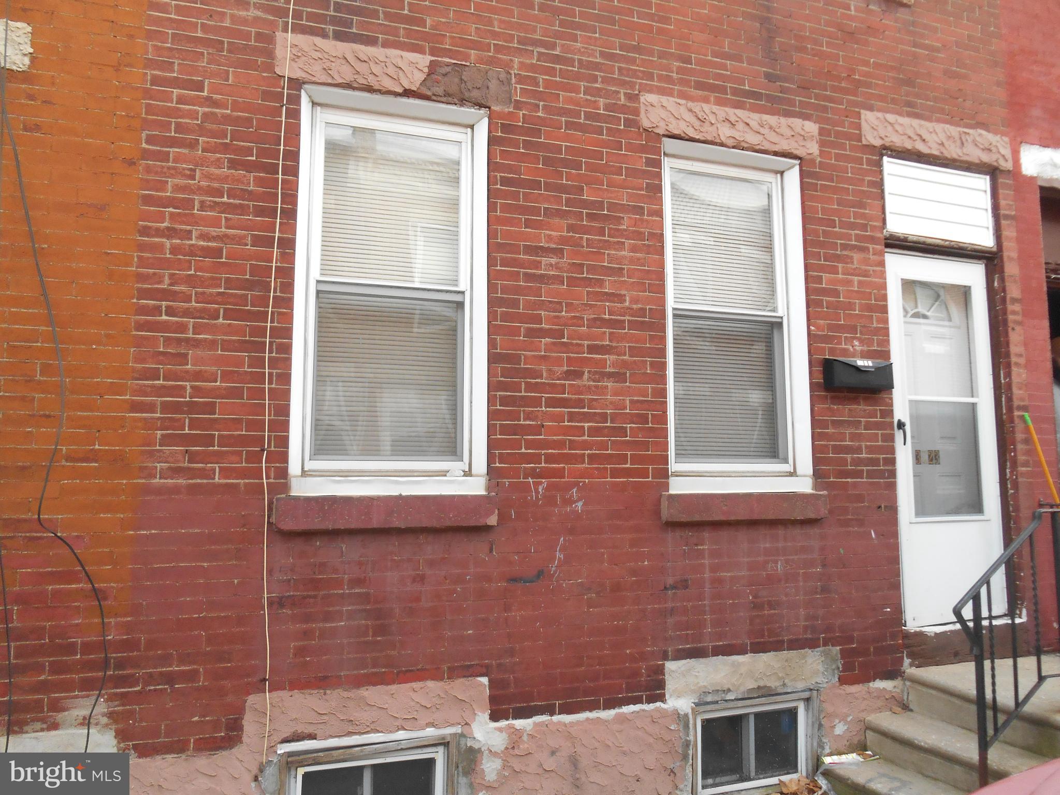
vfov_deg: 53.1
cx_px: 530
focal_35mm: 26
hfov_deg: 67.3
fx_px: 796
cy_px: 398
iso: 220
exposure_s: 1/250
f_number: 3.4
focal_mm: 4.7
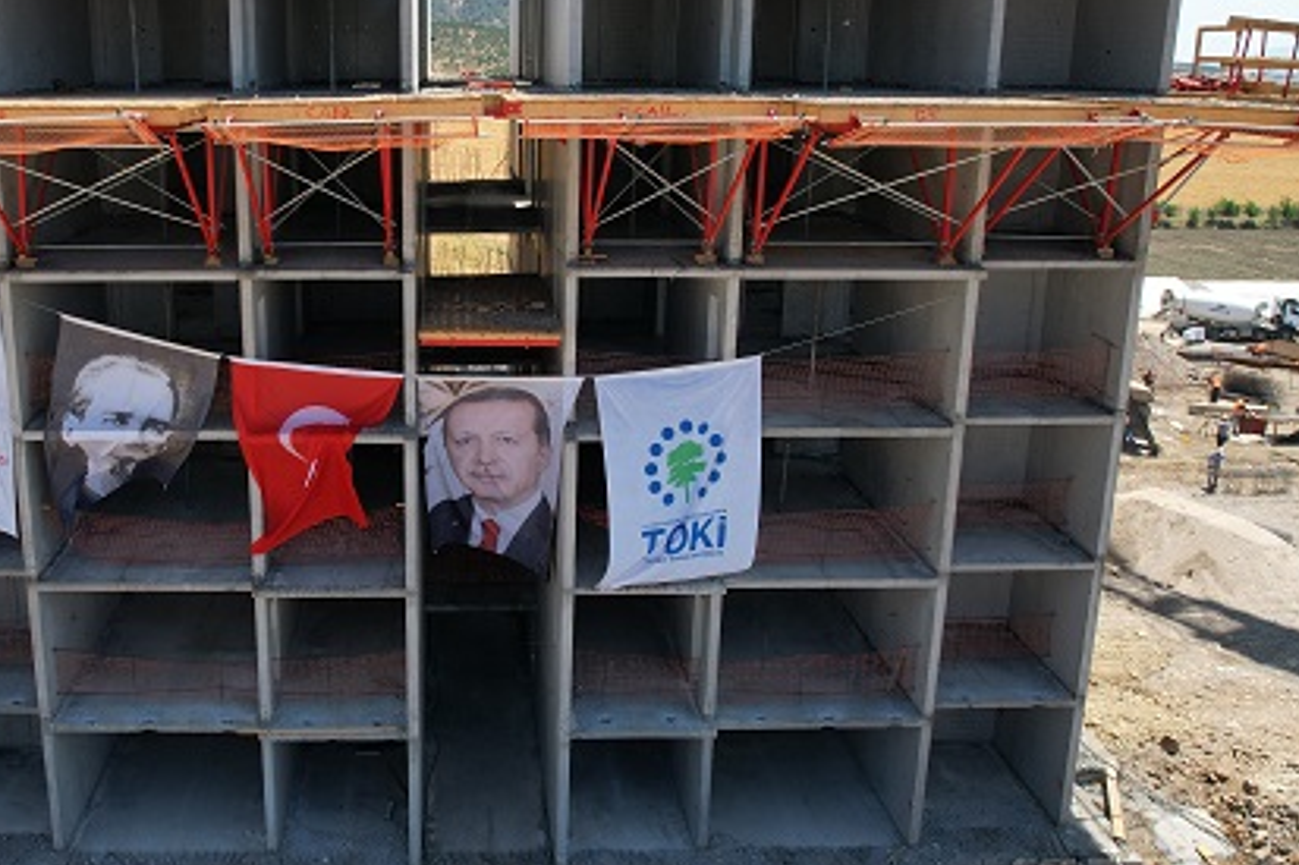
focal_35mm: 32
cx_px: 447
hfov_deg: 57.6
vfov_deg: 40.9
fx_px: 1154
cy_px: 352
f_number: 2.8
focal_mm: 8.38
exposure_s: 1/1250
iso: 100
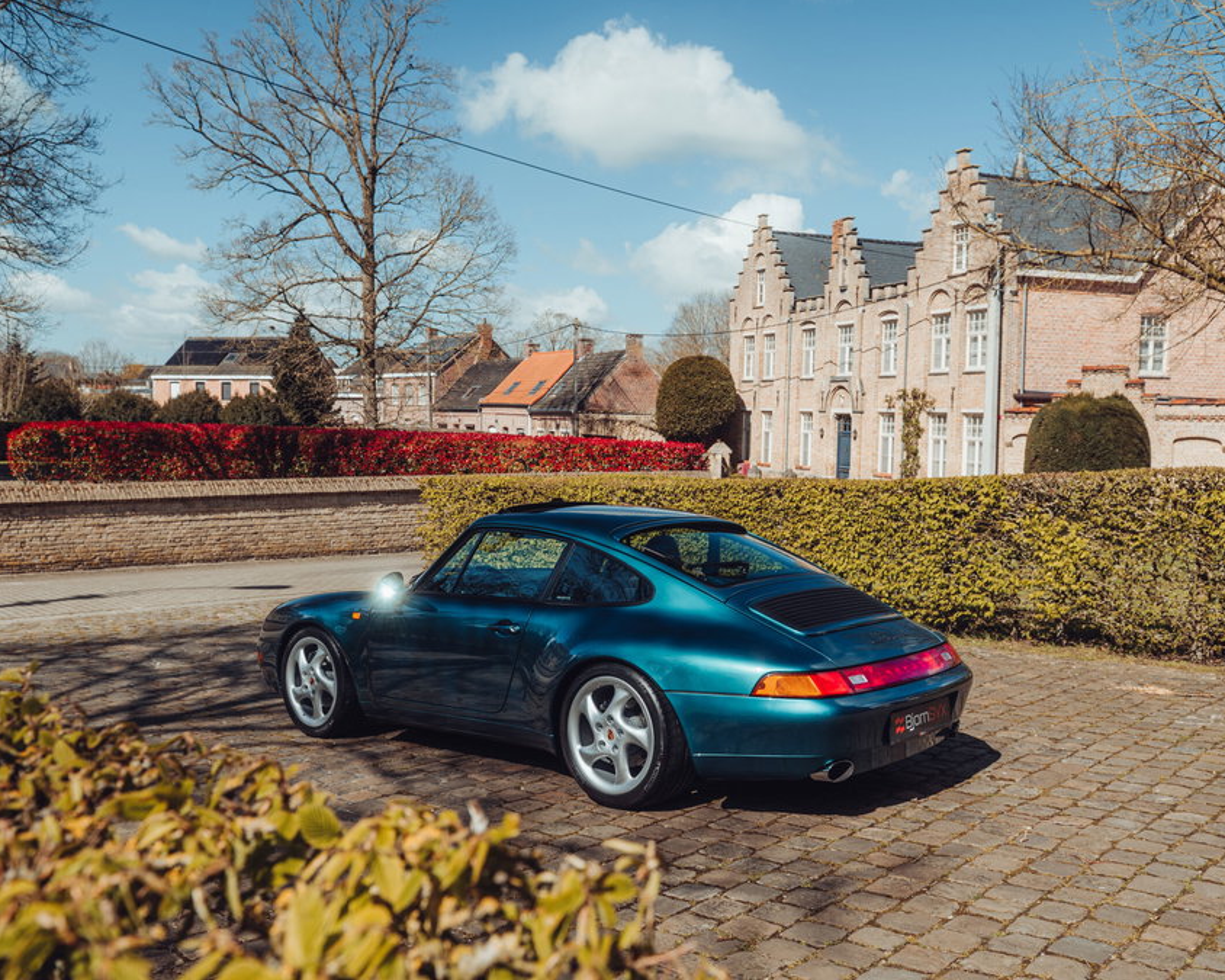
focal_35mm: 33
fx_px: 1196
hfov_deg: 54.2
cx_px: 602
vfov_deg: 44.5
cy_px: 487
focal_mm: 29
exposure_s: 1/100
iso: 100
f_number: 7.1
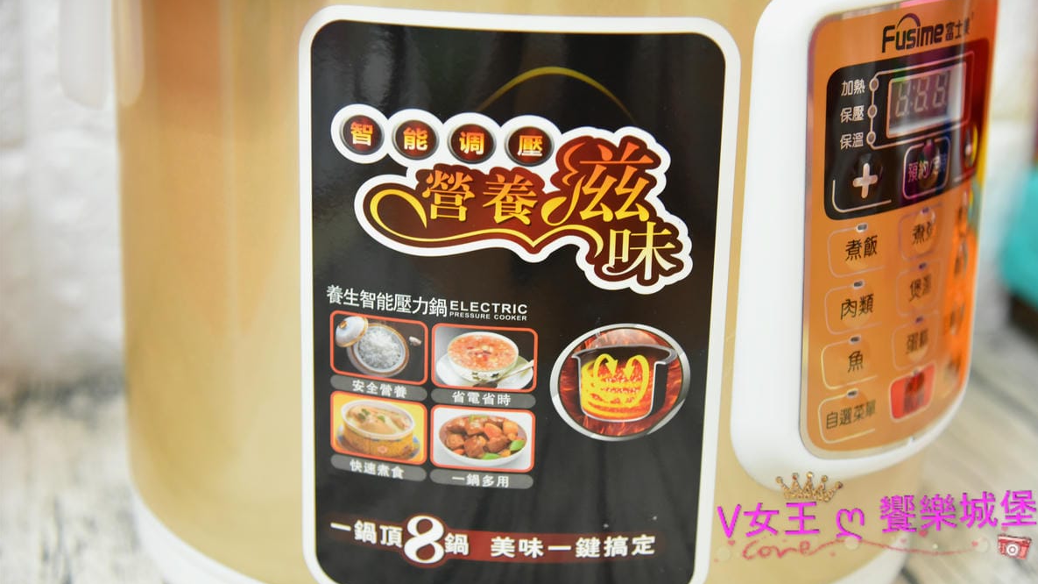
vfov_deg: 17.5
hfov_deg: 30.6
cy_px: 293
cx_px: 525
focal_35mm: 69
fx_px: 1899
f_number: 4
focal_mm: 65
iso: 3200
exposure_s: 1/60
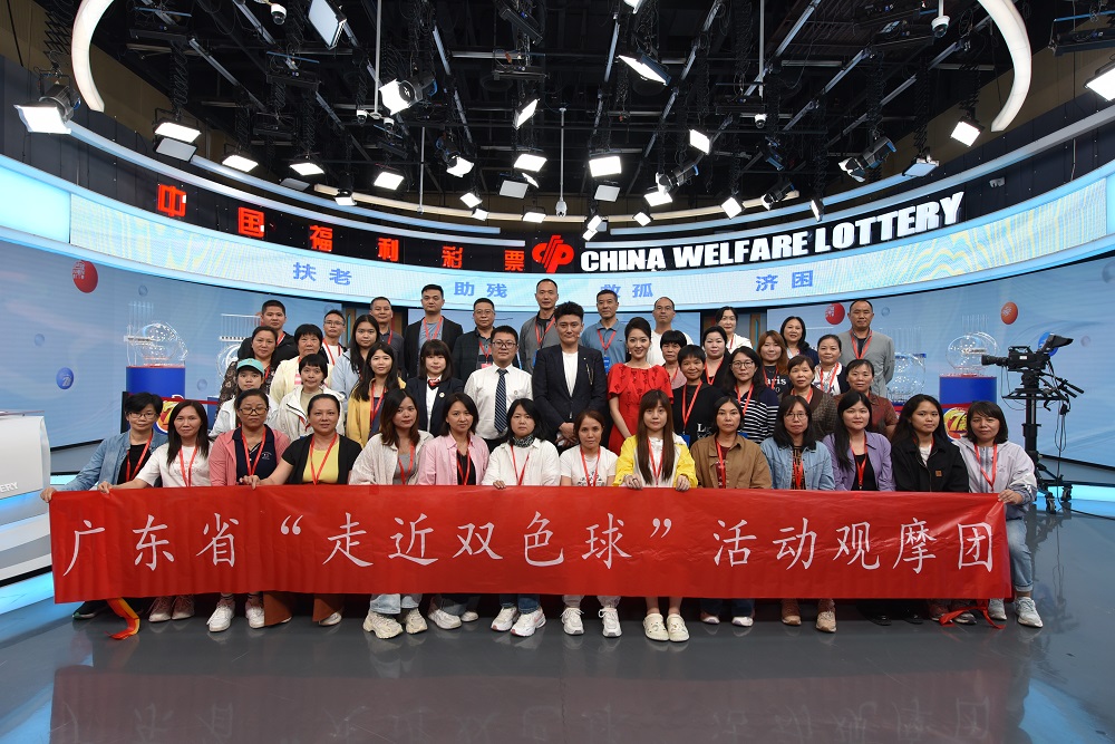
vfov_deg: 64.6
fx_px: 589
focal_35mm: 19
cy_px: 372
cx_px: 558
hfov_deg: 86.9
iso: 560
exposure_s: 1/100
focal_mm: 19
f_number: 5
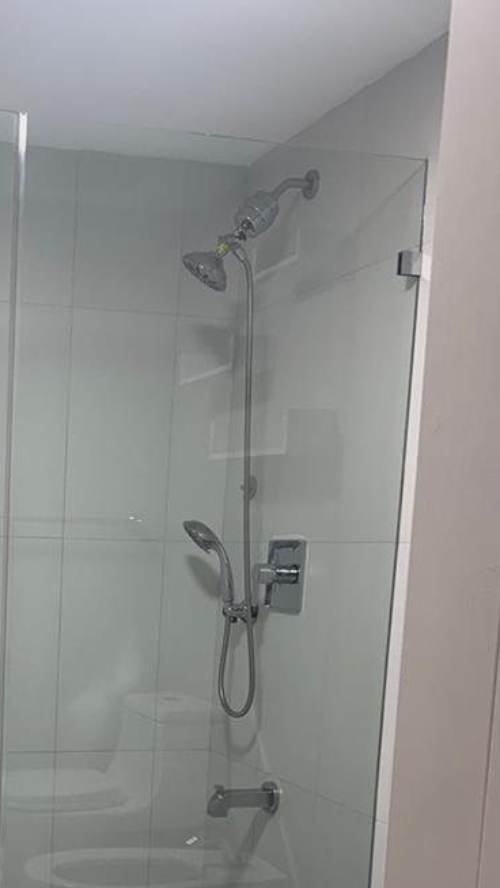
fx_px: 1131
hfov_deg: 23.8
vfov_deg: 41.0
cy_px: 717
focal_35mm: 48
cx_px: 0
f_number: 1.78
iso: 100
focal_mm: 6.76
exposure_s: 1/120
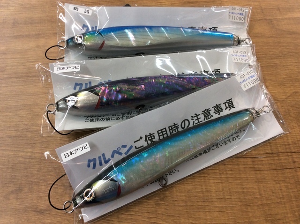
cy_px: 112
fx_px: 277
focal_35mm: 32
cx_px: 150
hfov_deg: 56.9
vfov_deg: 44.1
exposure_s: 1/100
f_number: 2.4
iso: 50
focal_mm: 3.3
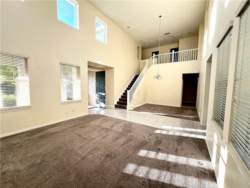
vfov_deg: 89.9
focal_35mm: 13
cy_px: 94
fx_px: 94
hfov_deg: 106.2
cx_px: 125
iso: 32
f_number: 1.8
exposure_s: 1/99
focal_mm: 1.57
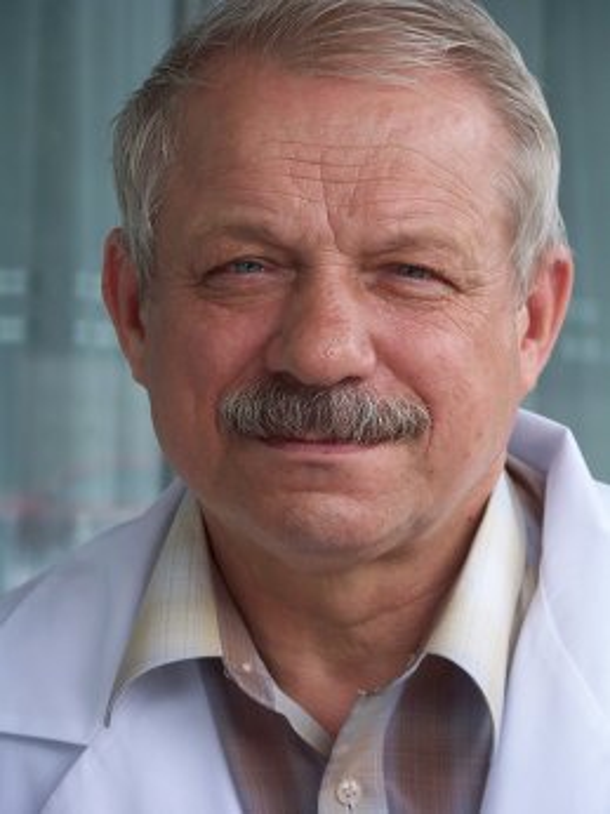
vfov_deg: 9.5
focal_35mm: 209
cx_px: 305
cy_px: 407
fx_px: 4917
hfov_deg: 7.1
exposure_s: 1/100
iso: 64
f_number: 3.6
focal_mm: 33.3
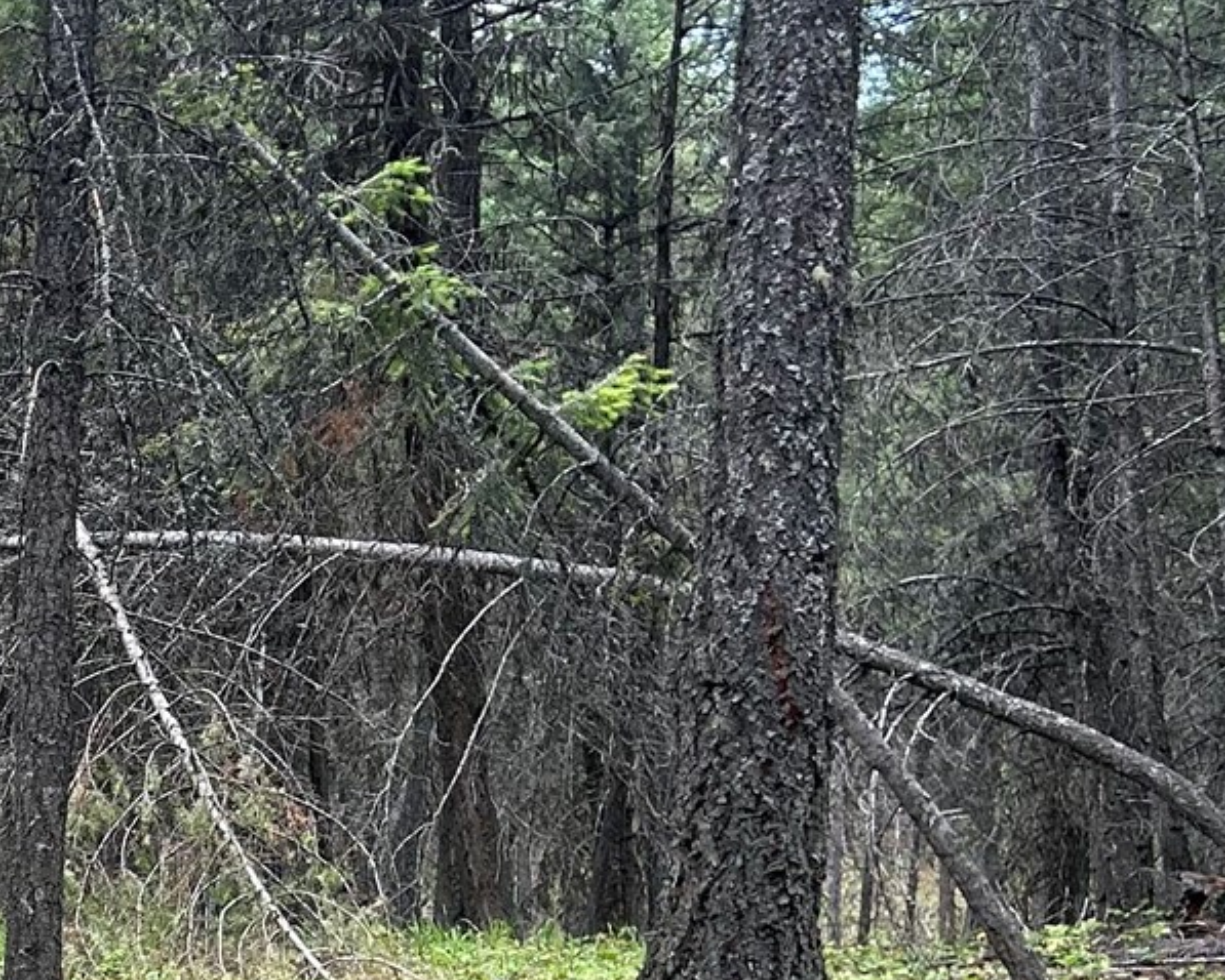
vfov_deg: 17.5
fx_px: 3155
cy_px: 841
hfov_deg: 19.2
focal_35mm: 87
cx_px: -607
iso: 40
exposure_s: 1/279
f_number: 1.5
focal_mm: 5.7
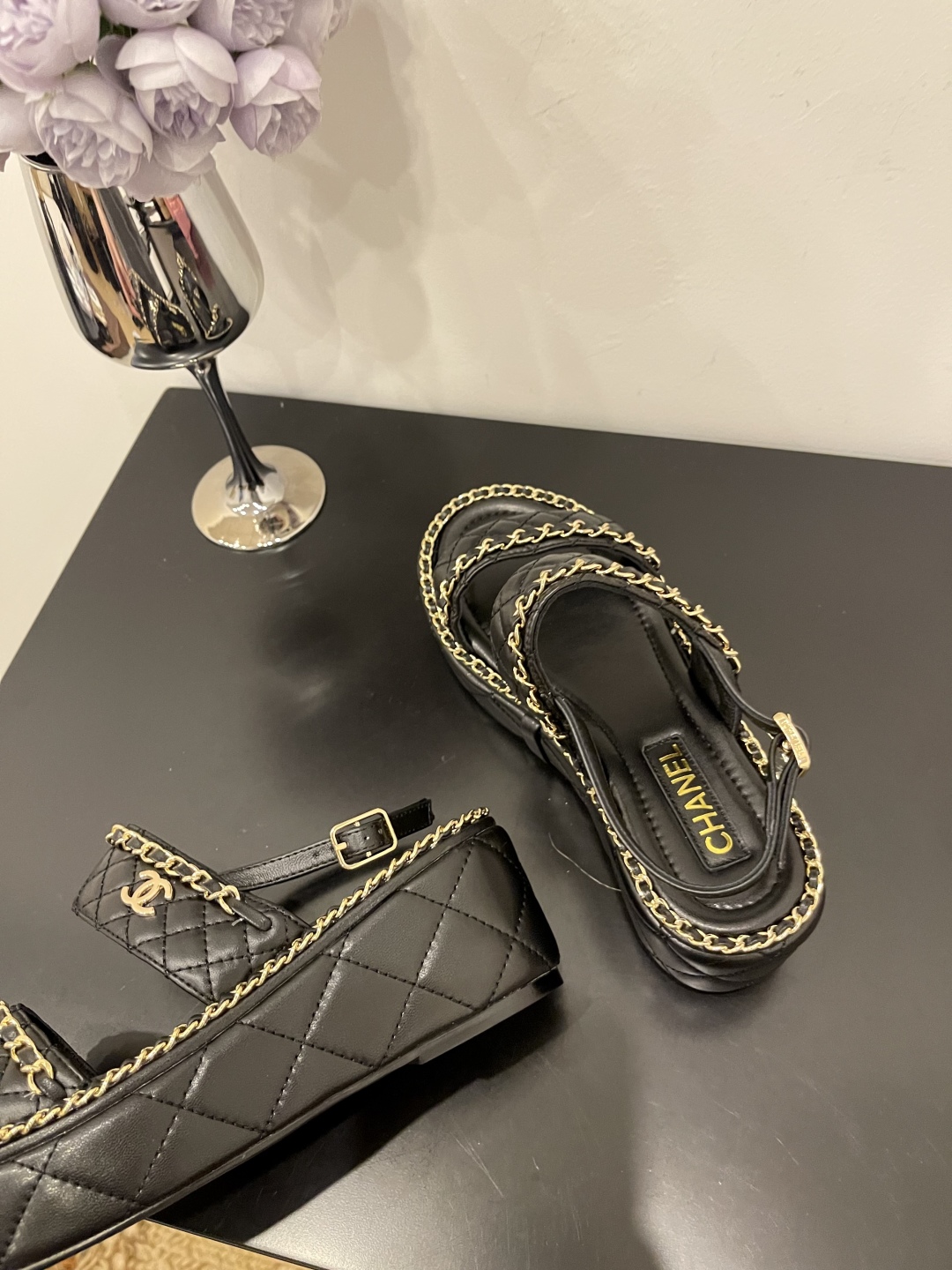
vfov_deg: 67.3
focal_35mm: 26
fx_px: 953
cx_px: 476
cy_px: 635
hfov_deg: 53.1
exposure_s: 1/40
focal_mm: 5.1
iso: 500
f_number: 1.6
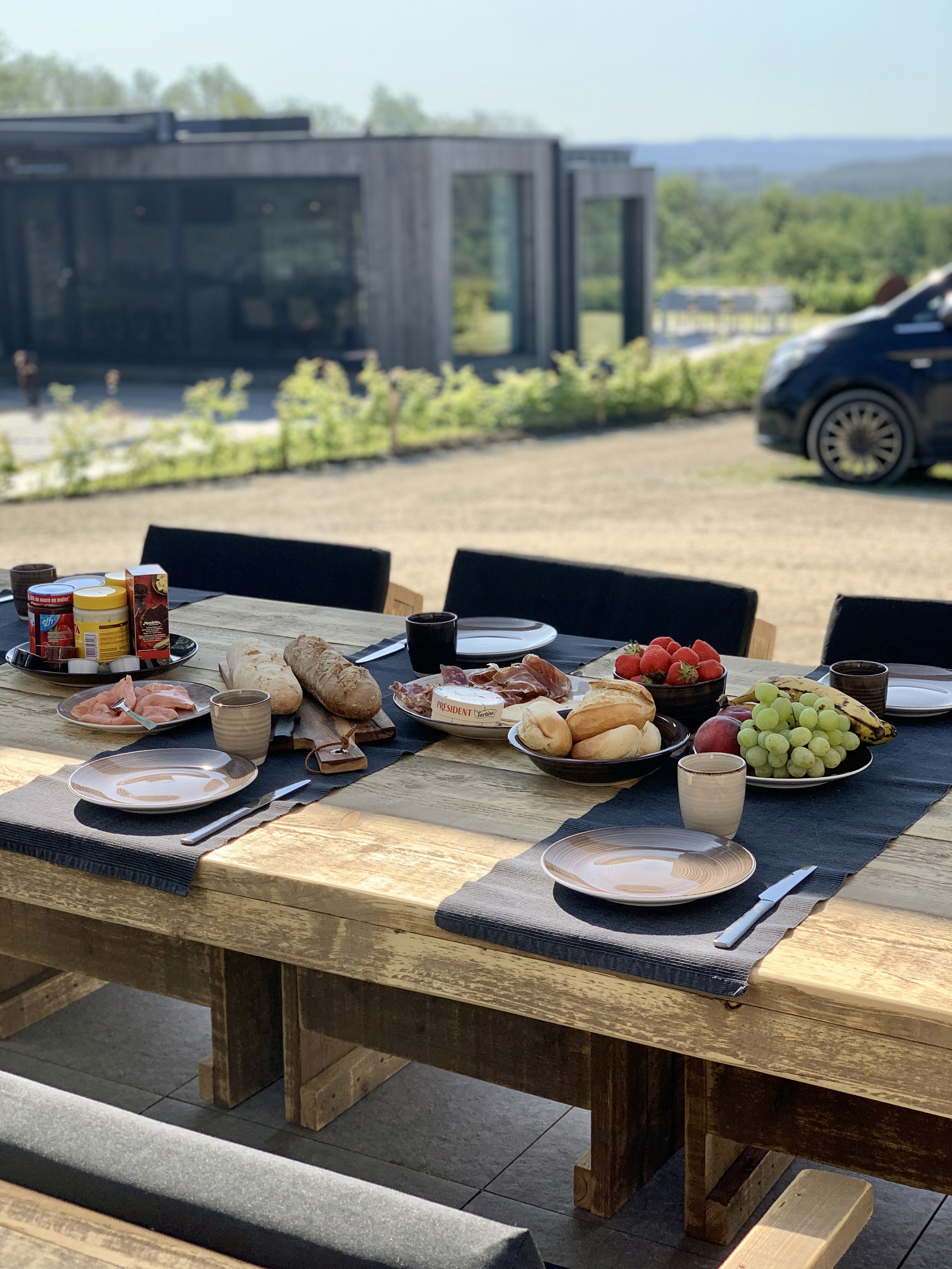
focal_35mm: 52
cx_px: 476
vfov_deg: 36.8
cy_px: 634
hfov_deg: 28.0
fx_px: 1907
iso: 16
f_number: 2.4
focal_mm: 6
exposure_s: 1/695
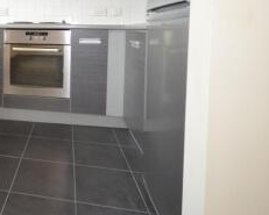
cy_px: 37
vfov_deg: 46.8
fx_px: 231
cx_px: 12
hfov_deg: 51.0
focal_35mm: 29
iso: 640
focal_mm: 10
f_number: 4
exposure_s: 1/60
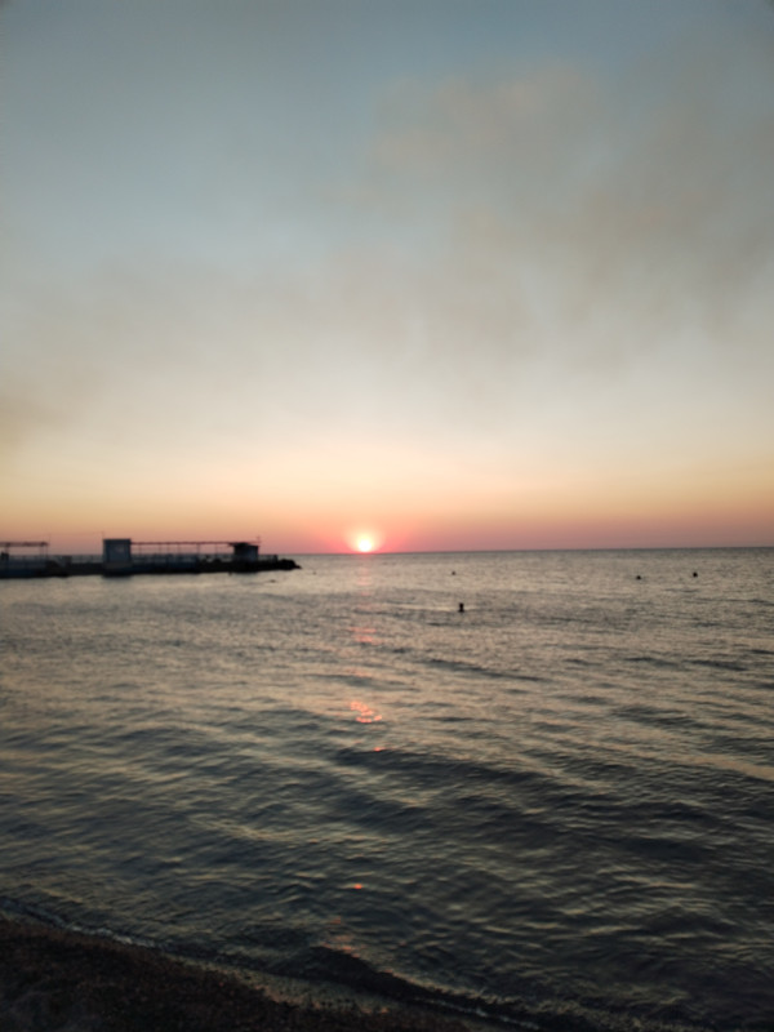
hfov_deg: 53.1
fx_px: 775
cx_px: 387
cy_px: 516
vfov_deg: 67.3
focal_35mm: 26
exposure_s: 1/258
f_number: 1.8
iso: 100
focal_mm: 4.75
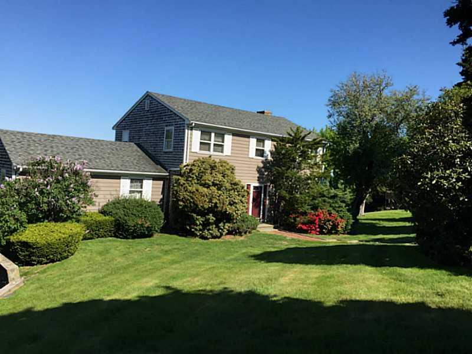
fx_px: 395
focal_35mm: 29
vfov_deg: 48.2
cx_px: 236
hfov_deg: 61.7
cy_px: 177
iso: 32
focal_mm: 4.15
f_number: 2.2
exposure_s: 1/1522
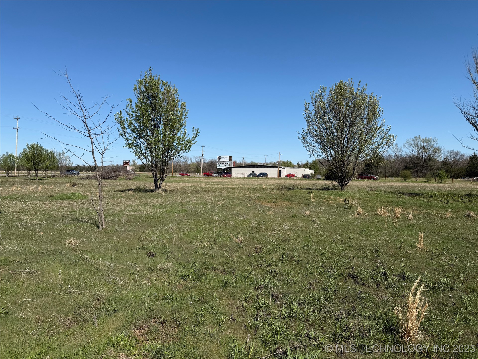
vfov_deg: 56.8
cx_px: 239
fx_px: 331
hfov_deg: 71.6
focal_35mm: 24
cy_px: 180
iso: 80
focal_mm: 6.76
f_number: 1.78
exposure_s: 1/6173
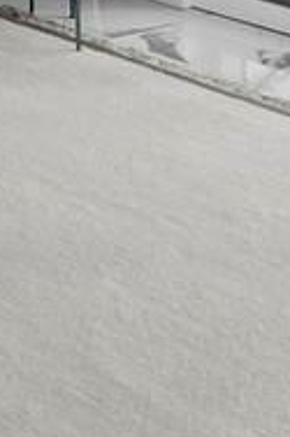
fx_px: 1501
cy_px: -444
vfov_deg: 13.9
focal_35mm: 124
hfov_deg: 10.6
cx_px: -148
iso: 320
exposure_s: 1/10
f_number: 11
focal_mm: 7
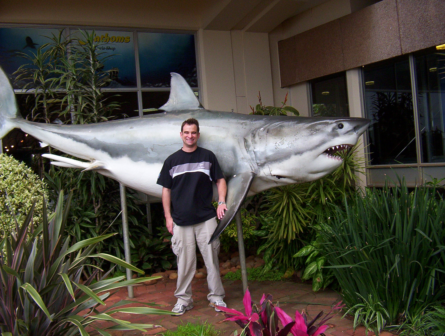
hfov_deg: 47.8
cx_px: 222
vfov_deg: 37.0
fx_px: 503
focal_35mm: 39
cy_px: 168
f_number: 3.84
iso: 100
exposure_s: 1/252
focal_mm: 5.26
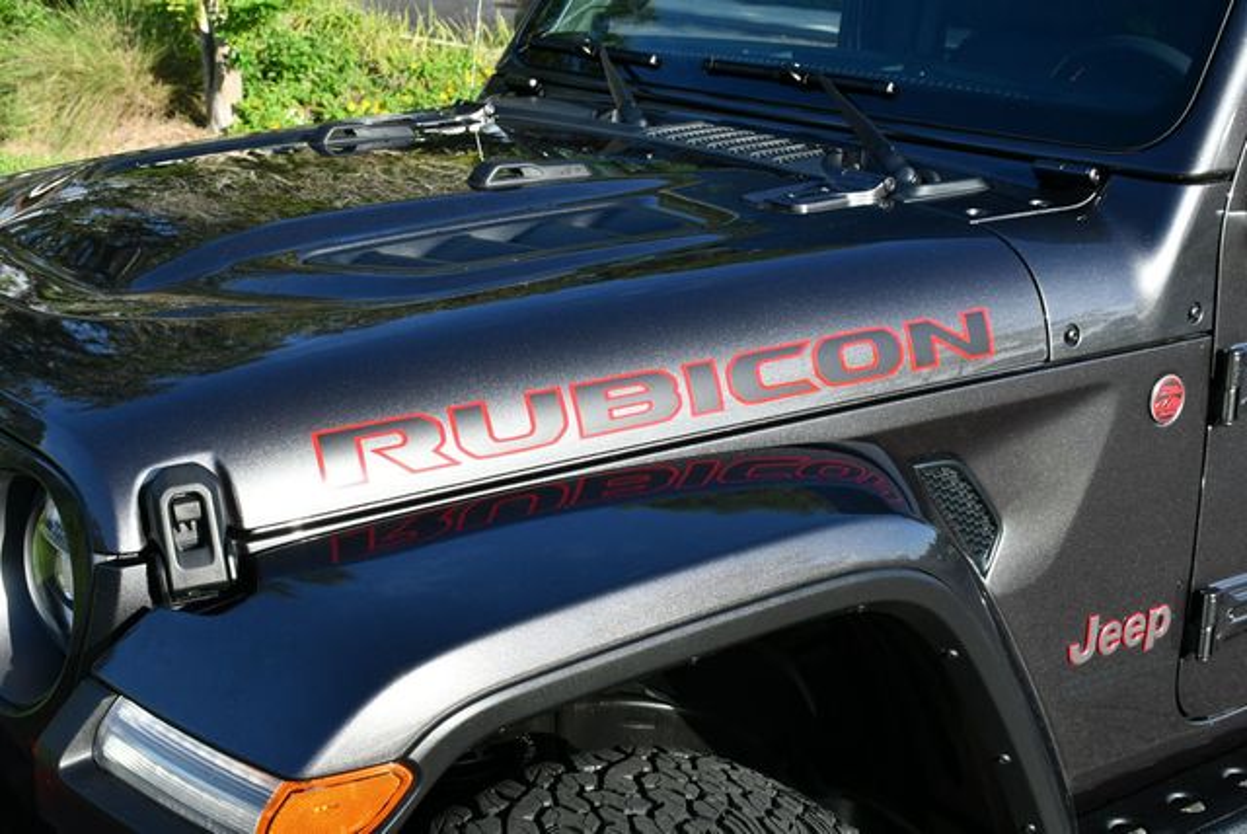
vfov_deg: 28.1
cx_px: 624
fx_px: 1664
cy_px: 417
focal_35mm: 48
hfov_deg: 41.1
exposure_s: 1/250
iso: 160
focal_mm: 24
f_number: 8
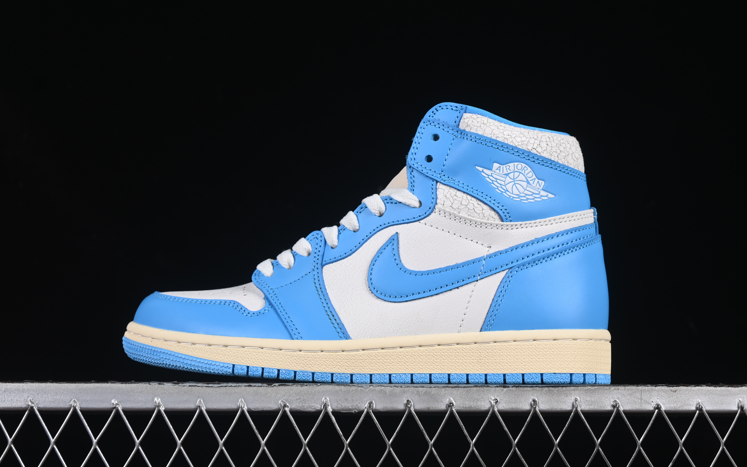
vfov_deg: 16.9
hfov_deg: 26.8
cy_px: 226
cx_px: 372
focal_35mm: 77
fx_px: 1567
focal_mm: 50
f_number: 8
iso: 160
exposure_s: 1/80
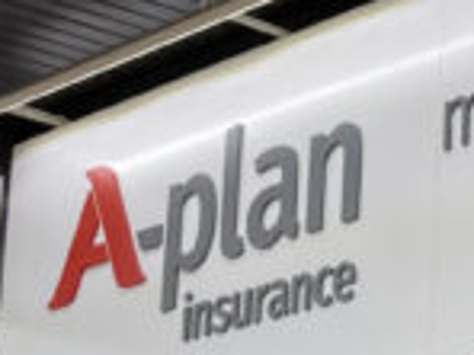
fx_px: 1985
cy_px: 512
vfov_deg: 10.0
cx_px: 958
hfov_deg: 12.1
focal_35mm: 145
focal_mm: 3.99
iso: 20
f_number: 1.8
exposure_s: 1/345
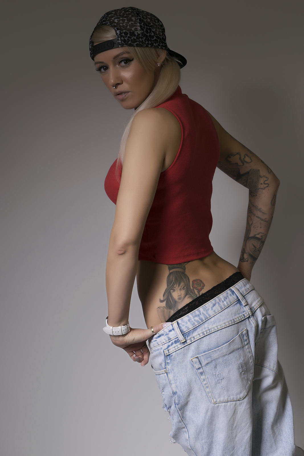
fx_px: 1045
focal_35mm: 82
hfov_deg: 16.6
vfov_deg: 24.6
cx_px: 152
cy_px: 228
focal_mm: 55
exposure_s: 1/100
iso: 100
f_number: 14
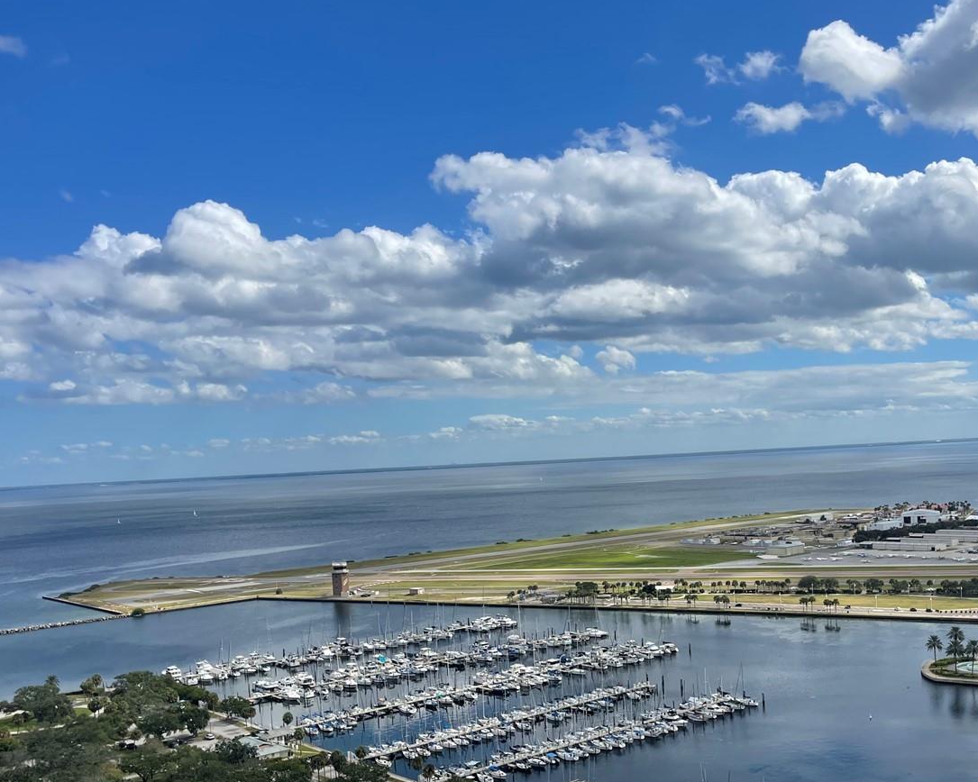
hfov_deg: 49.4
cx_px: 648
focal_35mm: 36
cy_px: 507
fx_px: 1042
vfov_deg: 40.7
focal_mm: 5.1
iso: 32
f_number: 1.6
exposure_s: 1/6579
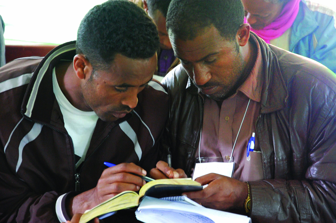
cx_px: 168
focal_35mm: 128
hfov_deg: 16.1
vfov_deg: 10.7
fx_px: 1189
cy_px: 112
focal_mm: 85
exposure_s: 1/8
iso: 1600
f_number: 5.6
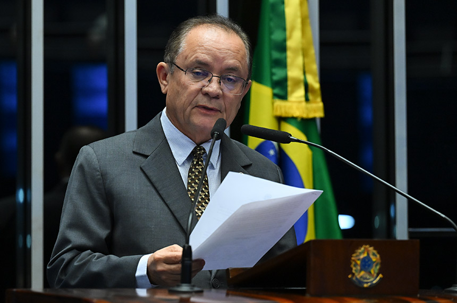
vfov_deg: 8.5
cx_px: 228
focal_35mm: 160
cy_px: 152
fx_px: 2027
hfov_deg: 12.9
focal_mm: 160
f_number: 4.5
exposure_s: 1/160
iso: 4000
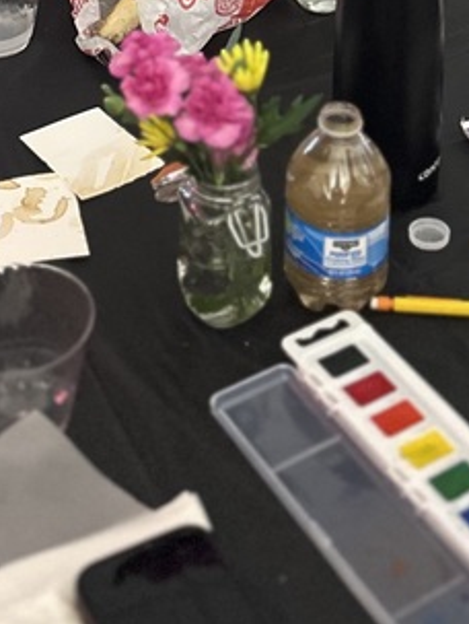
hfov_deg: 18.2
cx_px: 206
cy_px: -340
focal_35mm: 81
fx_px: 1460
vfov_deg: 20.3
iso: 1000
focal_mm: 6.86
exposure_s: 1/60
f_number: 1.78
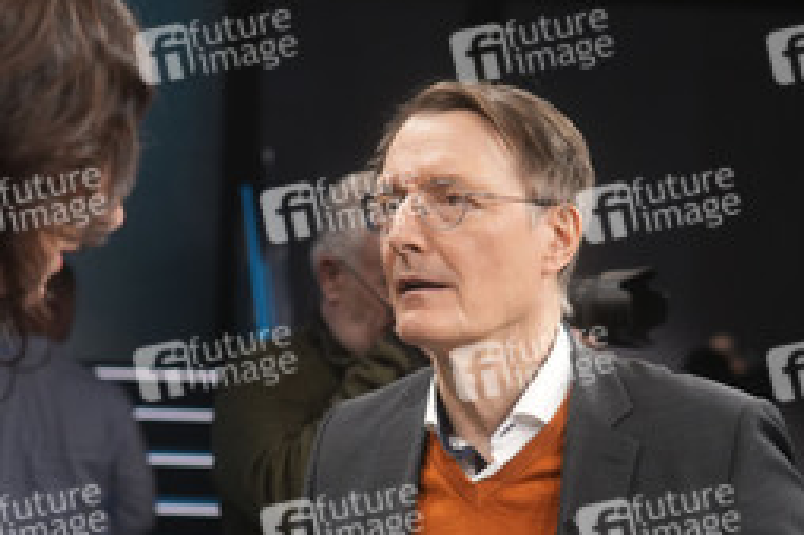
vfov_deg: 16.9
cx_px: 258
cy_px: 443
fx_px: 1785
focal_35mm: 80
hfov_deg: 25.2
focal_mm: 30
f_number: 2.2
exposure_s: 1/160
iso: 640
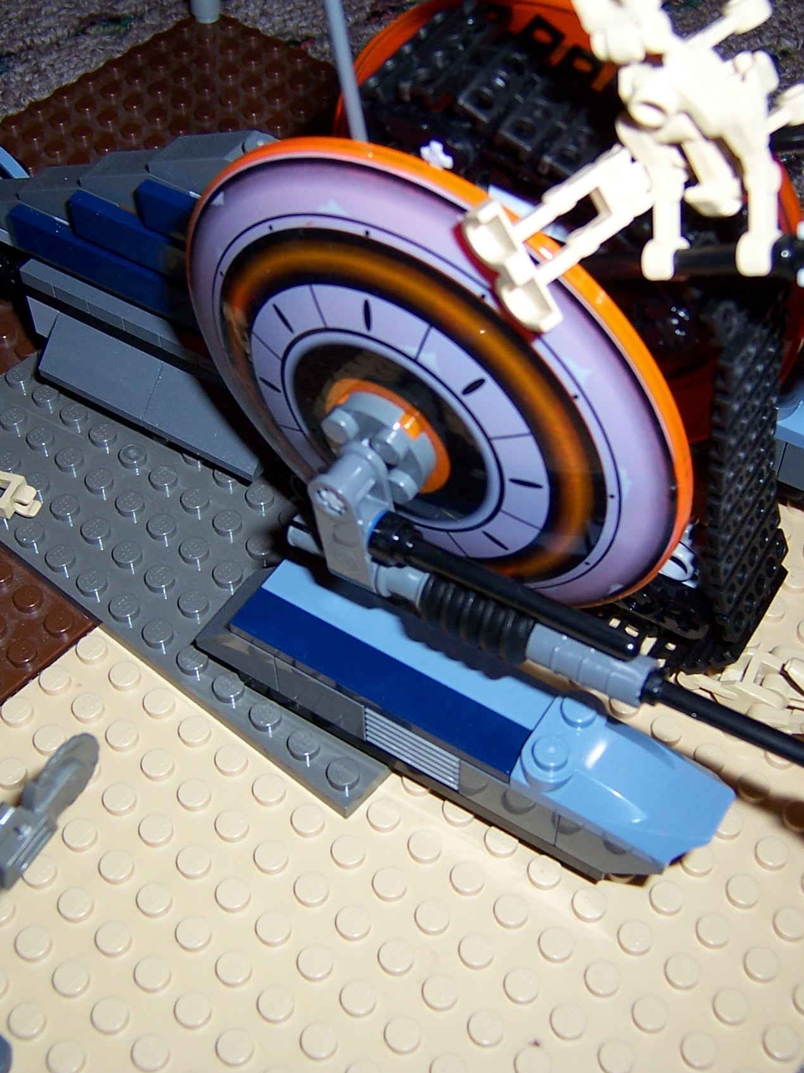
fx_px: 1394
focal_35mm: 45
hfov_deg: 32.2
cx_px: 375
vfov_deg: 42.1
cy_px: 529
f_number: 2.8
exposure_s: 1/60
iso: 80
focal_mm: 5.5
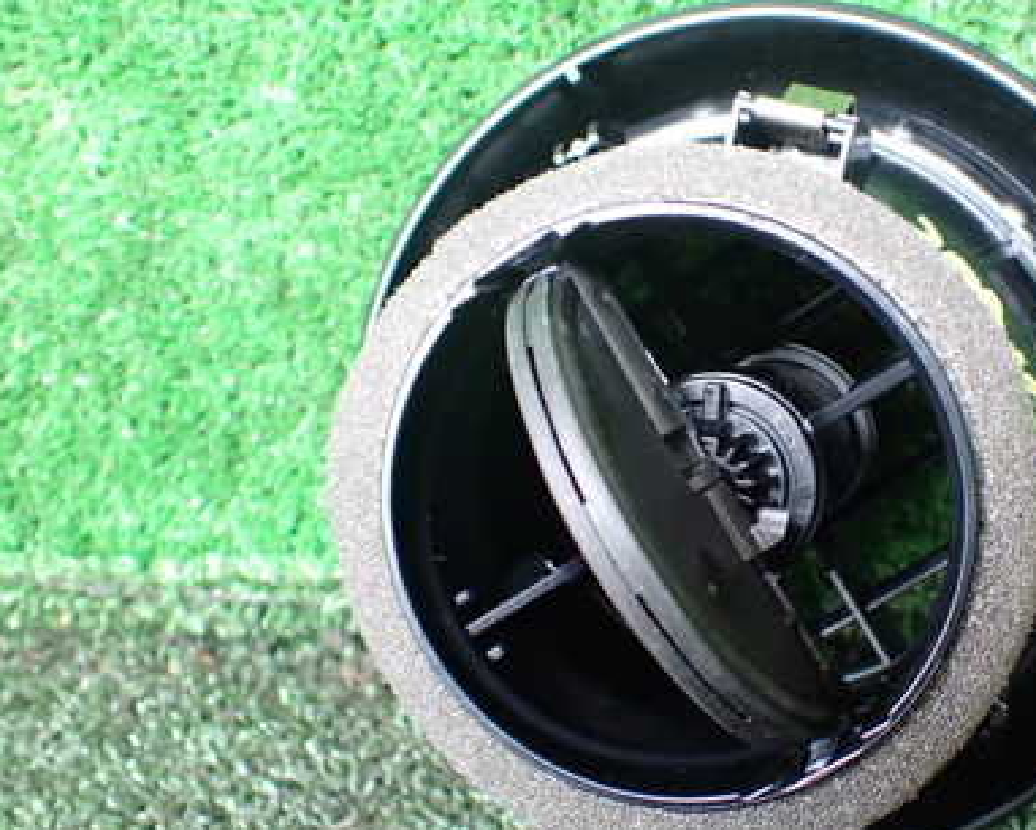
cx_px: 762
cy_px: 458
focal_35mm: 46
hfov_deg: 39.4
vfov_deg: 32.7
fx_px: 1411
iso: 800
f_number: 2.3
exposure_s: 1/50
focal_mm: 5.4
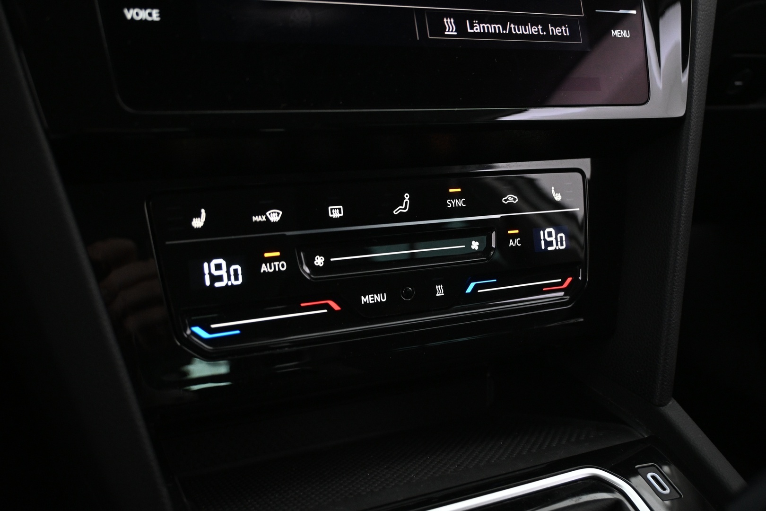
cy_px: 256
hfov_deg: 55.1
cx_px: 383
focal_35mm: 34
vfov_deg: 38.4
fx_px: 734
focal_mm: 23
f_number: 4.2
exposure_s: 1/25
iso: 1600
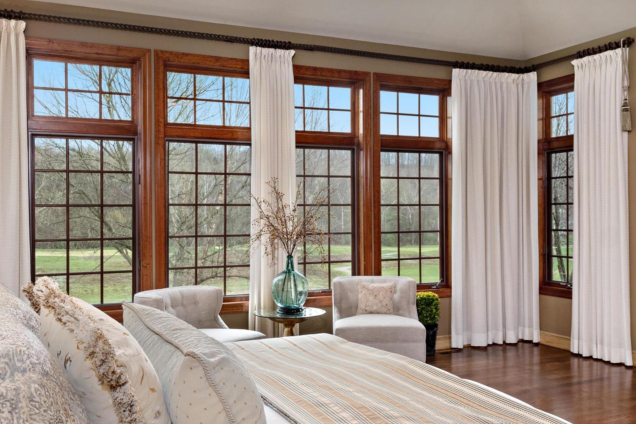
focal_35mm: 37
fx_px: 654
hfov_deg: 51.9
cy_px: 215
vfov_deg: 35.9
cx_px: 315
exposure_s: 1/40
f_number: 8
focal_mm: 18
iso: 400
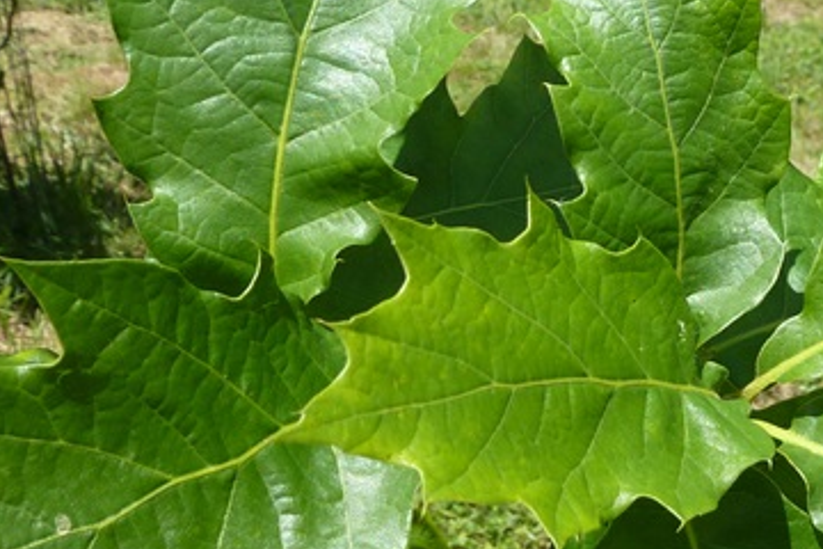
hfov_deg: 26.6
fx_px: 1692
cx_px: 709
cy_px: 524
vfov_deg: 18.0
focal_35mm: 74
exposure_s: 1/400
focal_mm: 4.1
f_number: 4
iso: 80
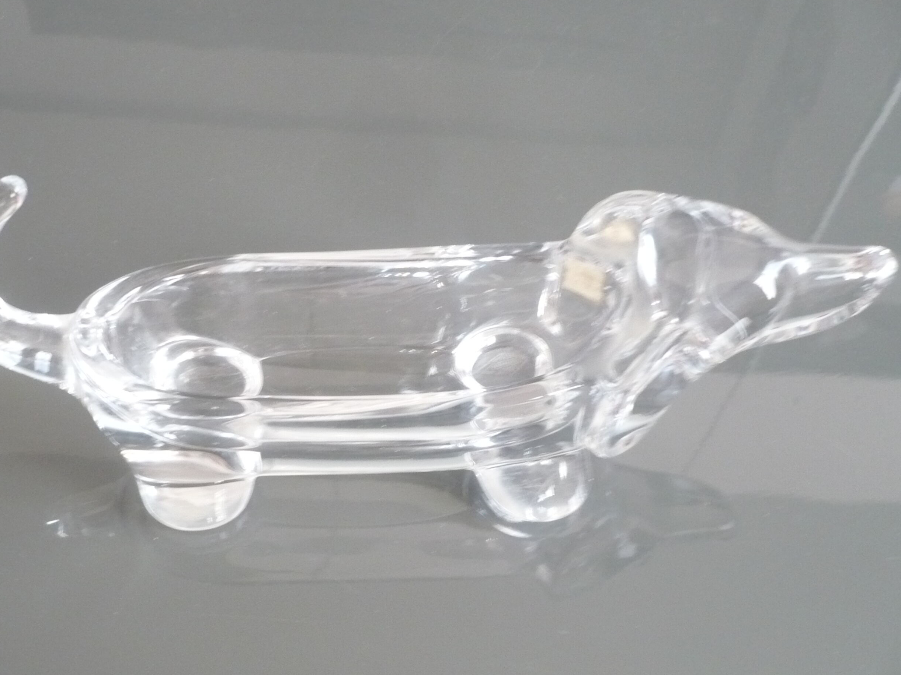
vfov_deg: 32.9
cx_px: 399
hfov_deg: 42.9
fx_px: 1145
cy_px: 363
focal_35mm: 44
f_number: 2.8
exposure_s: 1/8
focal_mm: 5.8
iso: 250
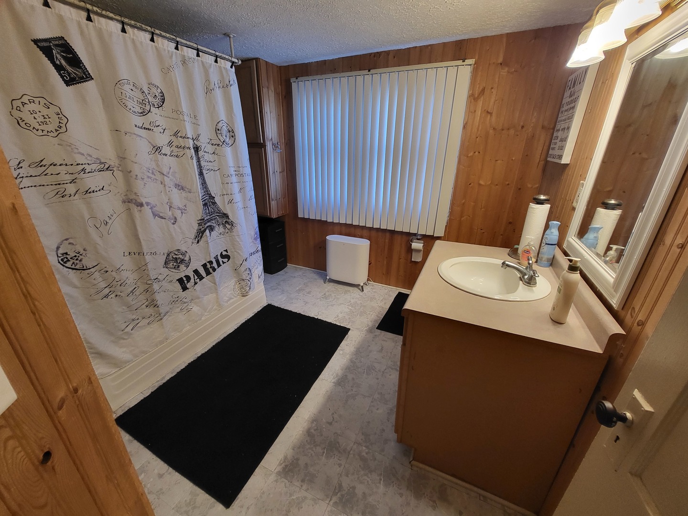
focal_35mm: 13
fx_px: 258
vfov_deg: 89.9
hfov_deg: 106.2
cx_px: 344
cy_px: 258
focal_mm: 1.74
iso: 200
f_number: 2.2
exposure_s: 1/60
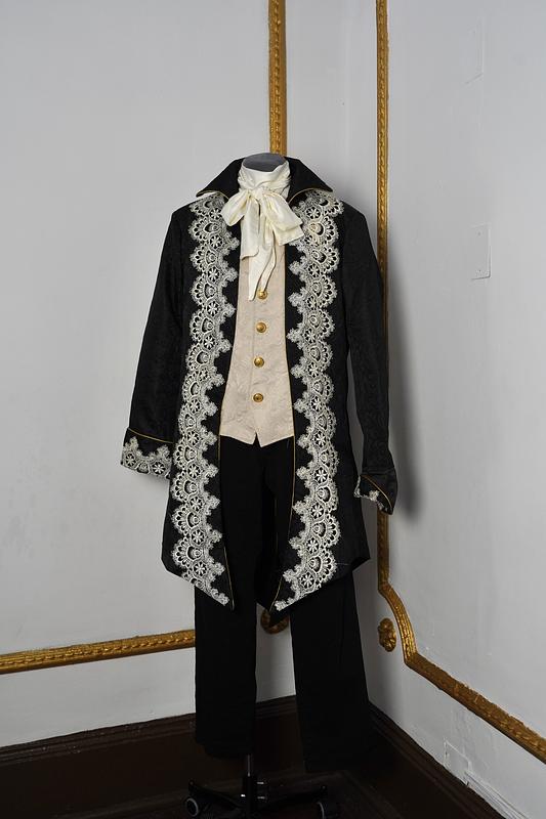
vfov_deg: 53.1
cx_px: 273
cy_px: 410
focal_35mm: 36
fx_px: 819
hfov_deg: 36.9
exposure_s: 1/125
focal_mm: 36
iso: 800
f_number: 5
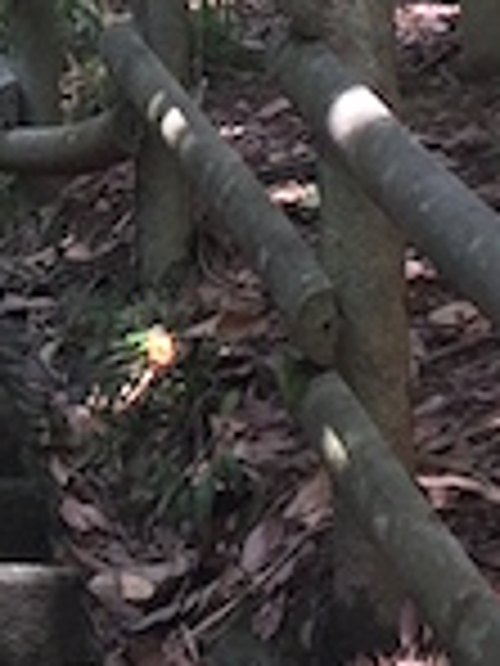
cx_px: -671
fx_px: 3852
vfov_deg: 9.6
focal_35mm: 200
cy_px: -288
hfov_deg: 7.0
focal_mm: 4.15
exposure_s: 1/243
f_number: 2.2
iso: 32
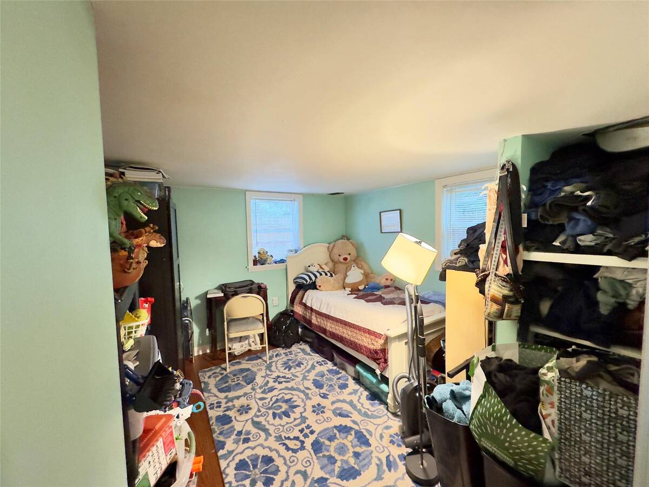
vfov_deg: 85.7
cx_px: 324
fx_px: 262
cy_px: 244
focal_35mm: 14
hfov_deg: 102.1
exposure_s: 1/60
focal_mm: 2.22
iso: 800
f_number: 2.2
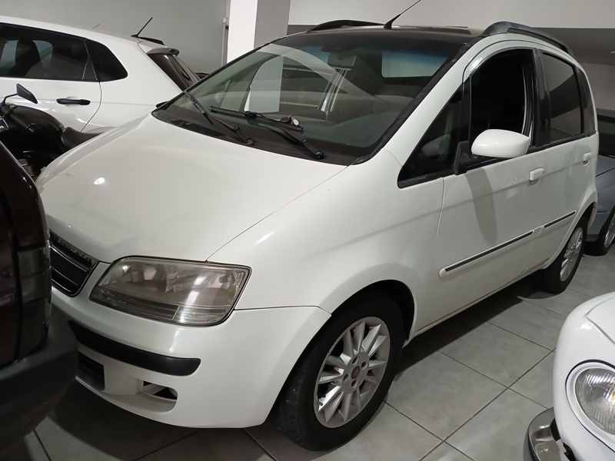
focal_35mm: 26
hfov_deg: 67.3
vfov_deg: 53.1
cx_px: 308
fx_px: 462
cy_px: 230
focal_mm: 3.98
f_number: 1.8
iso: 250
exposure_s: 1/60
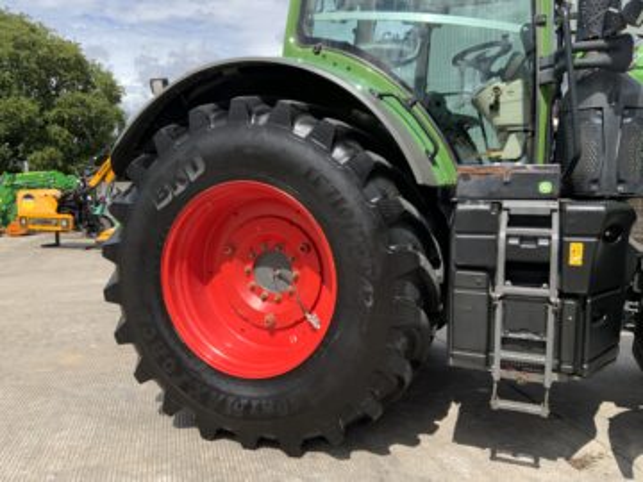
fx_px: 539
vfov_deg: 48.2
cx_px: 322
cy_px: 241
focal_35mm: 29
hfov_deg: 61.7
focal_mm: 3
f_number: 1.8
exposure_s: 1/1412
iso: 16
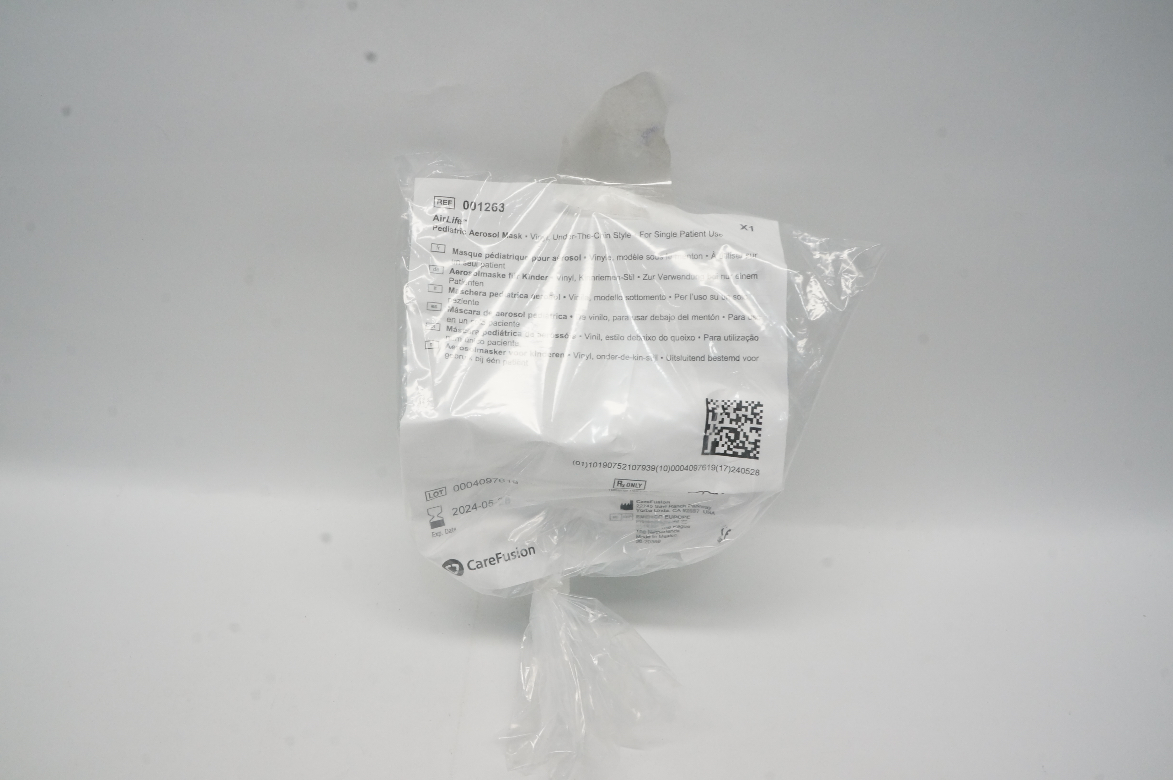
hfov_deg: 67.4
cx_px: 586
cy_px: 390
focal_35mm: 27
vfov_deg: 47.8
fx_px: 879
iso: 800
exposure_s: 1/20
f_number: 16
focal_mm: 18
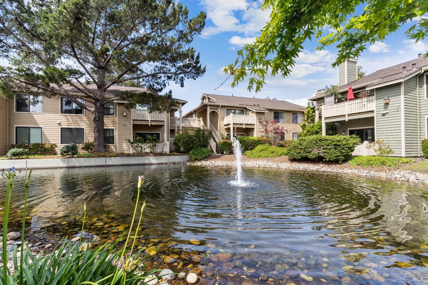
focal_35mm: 17
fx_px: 202
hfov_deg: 93.3
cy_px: 142
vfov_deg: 70.4
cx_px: 214
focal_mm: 17
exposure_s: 1/160
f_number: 9
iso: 100
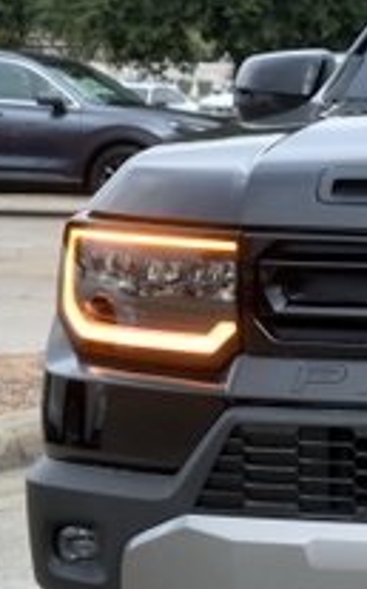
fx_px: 3640
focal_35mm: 227
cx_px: 777
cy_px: 354
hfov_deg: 5.6
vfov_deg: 9.2
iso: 220
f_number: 8
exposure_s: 1/250
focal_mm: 48
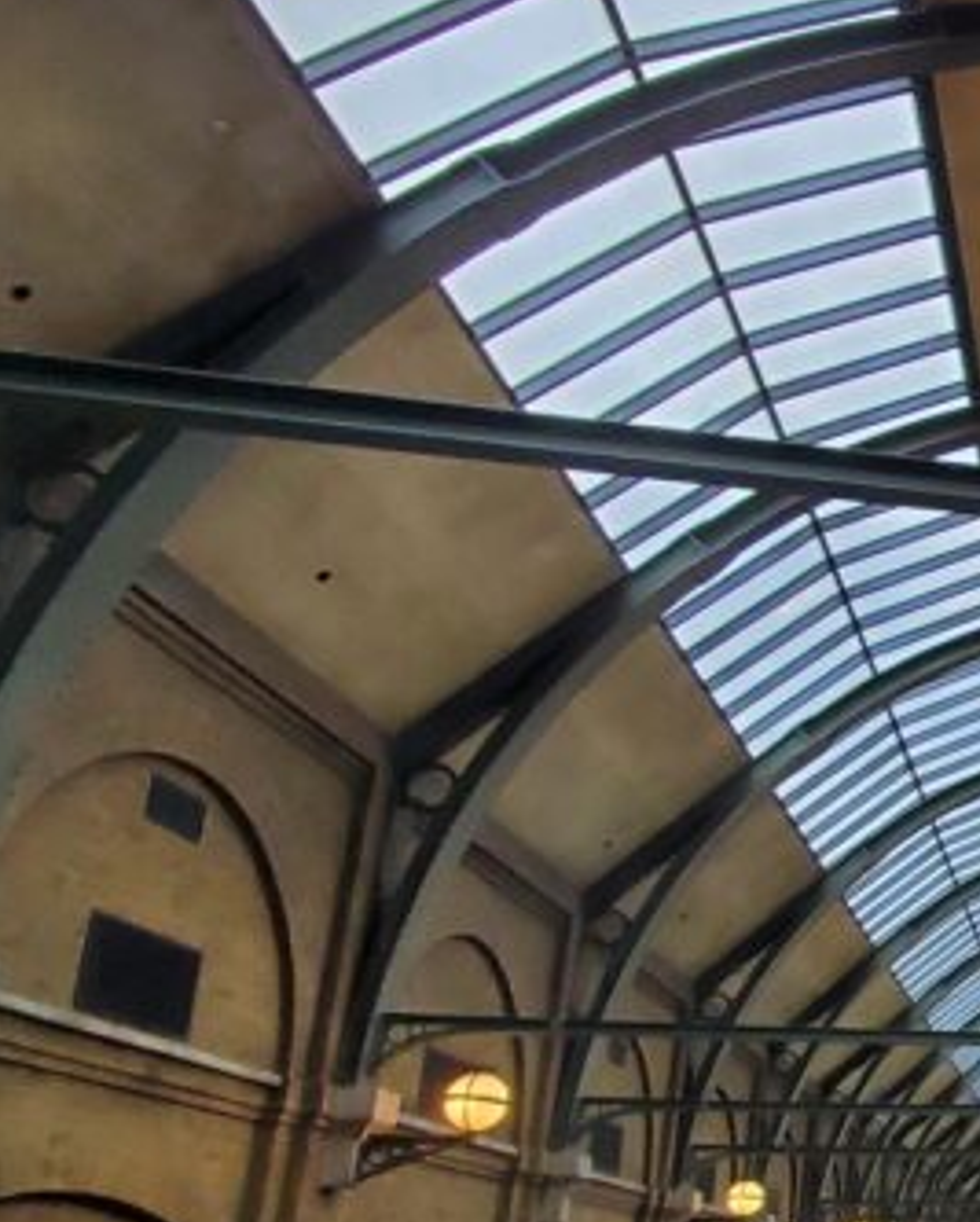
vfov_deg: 45.5
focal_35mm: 39
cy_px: 884
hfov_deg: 25.3
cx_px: 1571
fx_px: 1412
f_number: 2.2
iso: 160
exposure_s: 1/60
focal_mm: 1.8
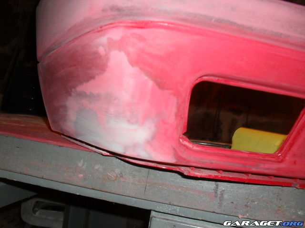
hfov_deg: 52.6
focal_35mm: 35
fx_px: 308
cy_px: 114
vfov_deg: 40.7
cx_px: 152
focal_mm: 6.3
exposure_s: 1/45
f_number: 3.2
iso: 200
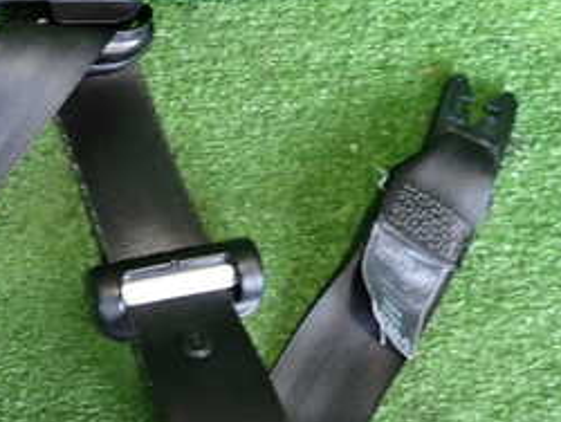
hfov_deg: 30.0
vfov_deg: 24.5
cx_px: 0
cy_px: 227
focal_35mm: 60
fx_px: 973
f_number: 2
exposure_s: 1/30
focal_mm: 4.5
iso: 500
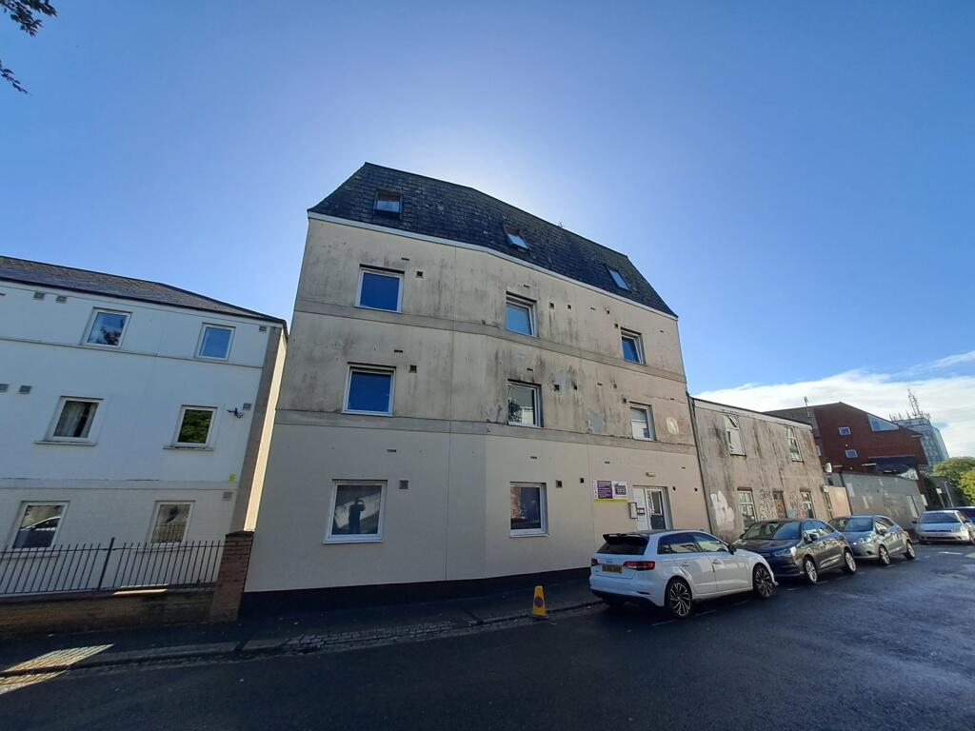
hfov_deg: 106.2
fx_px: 366
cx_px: 488
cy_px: 366
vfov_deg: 89.9
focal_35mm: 13
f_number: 2.2
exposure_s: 1/1572
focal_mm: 1.42
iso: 40
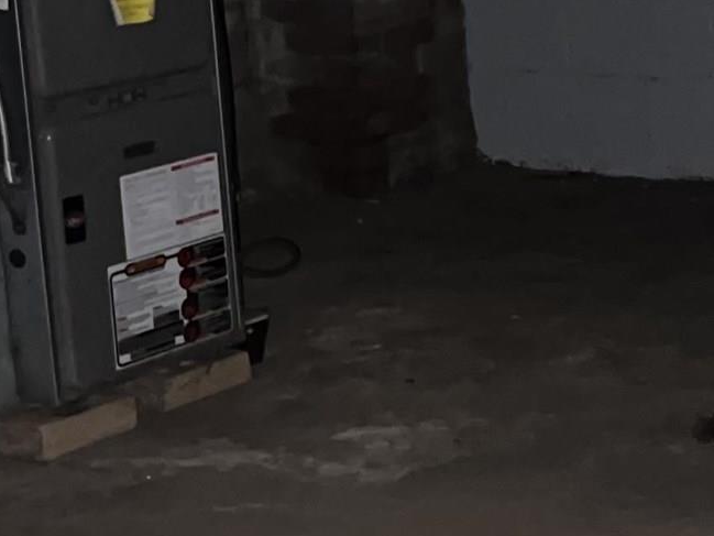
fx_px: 2538
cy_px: 227
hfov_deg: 14.4
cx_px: 1209
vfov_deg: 12.0
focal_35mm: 123
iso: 400
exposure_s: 1/4
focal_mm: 5.7
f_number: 1.5
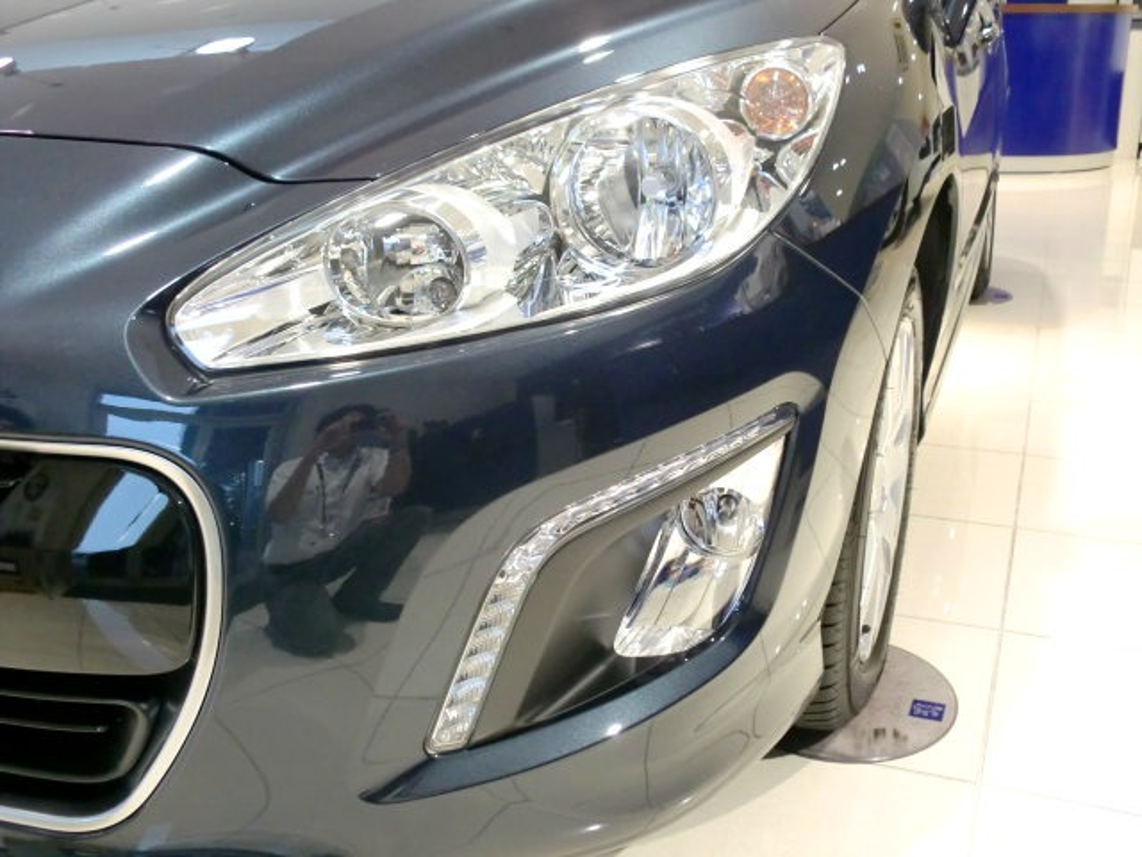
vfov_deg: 40.7
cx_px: 571
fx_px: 1155
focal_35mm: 35
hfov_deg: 52.6
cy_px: 428
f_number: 3.1
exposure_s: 1/60
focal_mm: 6.3
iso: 500
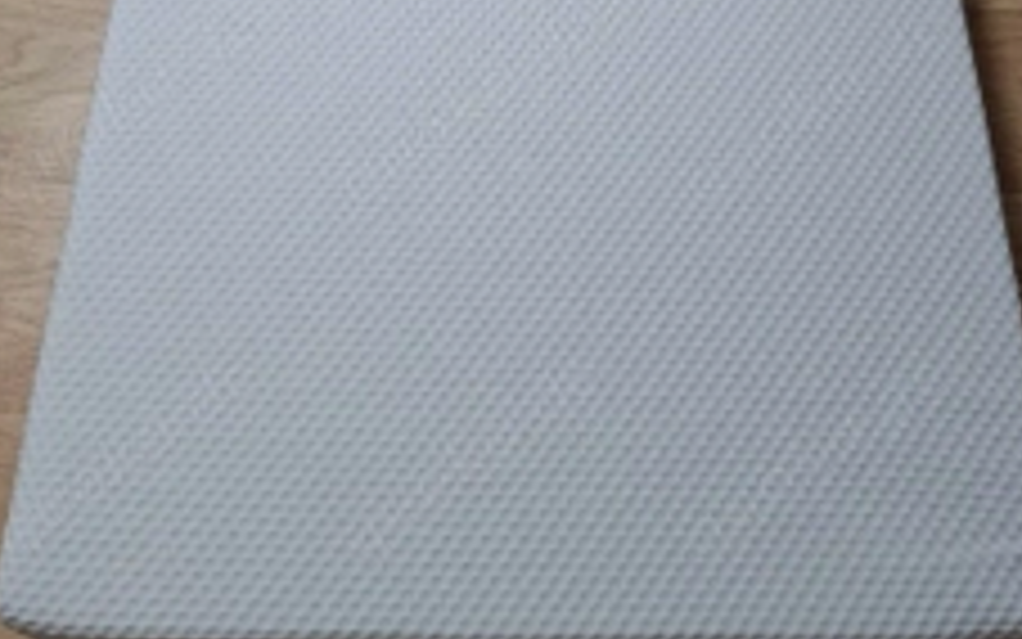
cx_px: 567
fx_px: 1198
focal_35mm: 43
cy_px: -198
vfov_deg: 25.6
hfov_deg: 46.1
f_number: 1.8
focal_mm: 5.54
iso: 200
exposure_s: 1/100
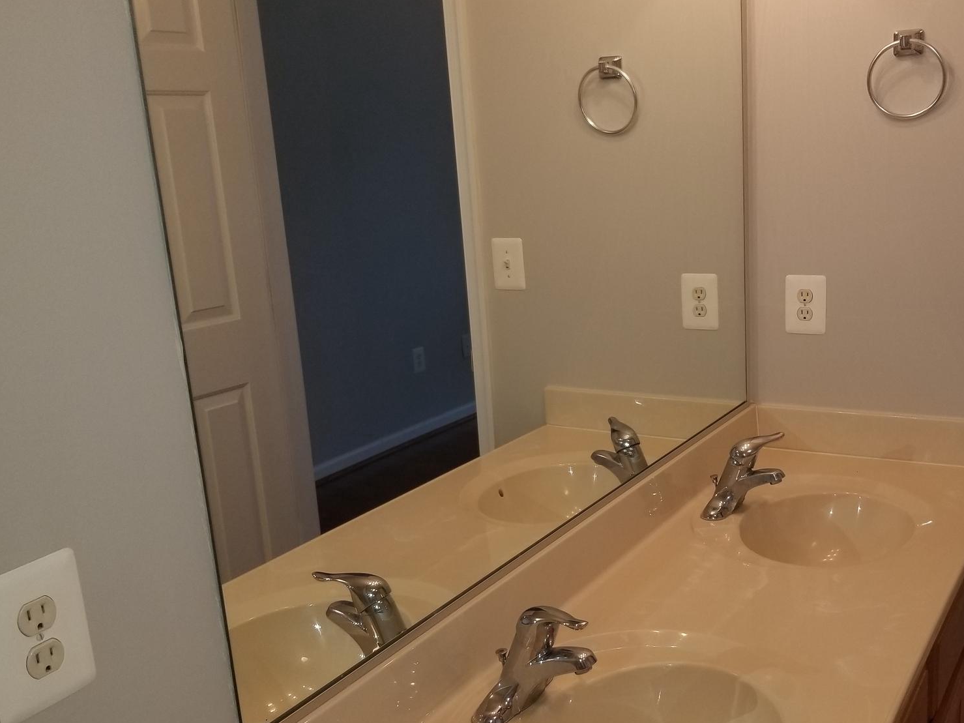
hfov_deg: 50.4
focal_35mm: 36
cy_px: 434
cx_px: 645
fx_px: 1002
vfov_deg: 39.5
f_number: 1.7
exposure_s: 1/60
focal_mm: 4.25
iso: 80
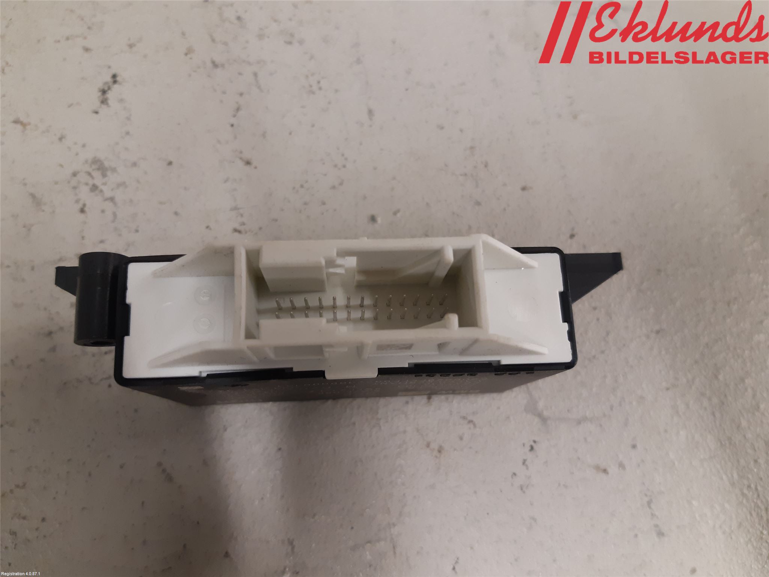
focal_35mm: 26
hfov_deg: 67.3
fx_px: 578
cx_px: 384
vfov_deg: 53.1
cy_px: 288
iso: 160
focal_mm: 3.93
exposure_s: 1/50
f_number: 1.7
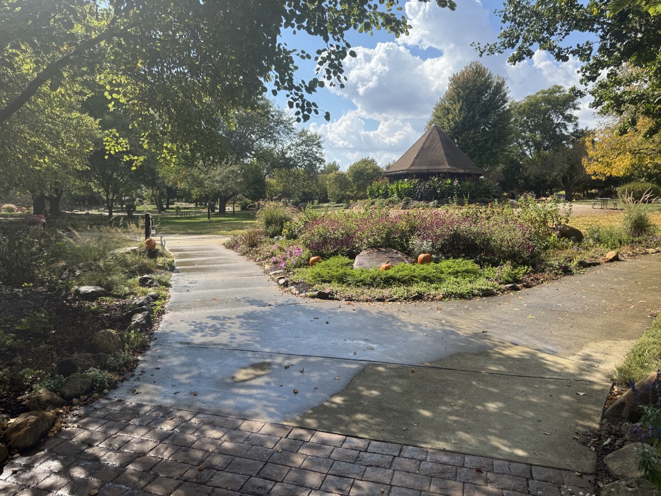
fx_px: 458
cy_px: 248
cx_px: 330
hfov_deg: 71.6
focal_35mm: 24
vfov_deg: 56.8
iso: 80
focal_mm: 6.76
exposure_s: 1/3096
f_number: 1.78
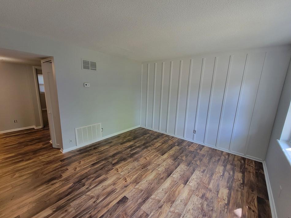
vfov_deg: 85.6
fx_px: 118
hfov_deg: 102.1
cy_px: 114
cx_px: 147
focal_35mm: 14
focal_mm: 2.2
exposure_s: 1/60
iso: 200
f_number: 2.2
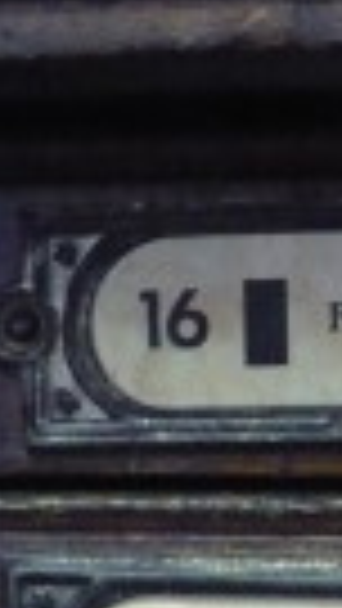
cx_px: 558
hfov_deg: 9.8
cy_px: 707
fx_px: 1917
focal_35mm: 119
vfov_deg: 17.3
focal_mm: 6.1
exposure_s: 1/20
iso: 800
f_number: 2.8
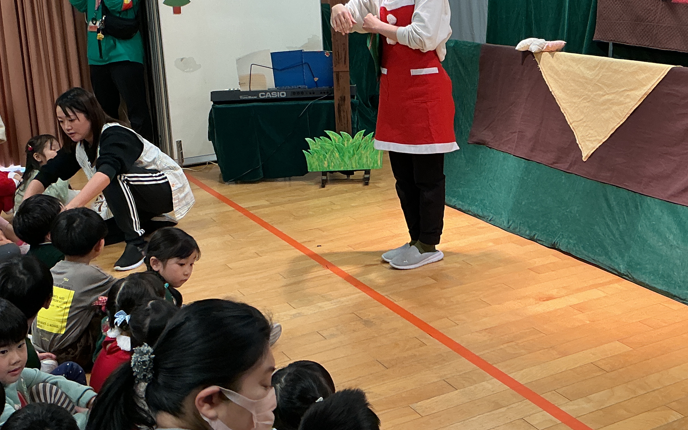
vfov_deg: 25.2
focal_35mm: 51
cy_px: 148
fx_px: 956
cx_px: 399
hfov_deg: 39.5
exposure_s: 1/60
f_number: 1.8
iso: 64
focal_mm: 3
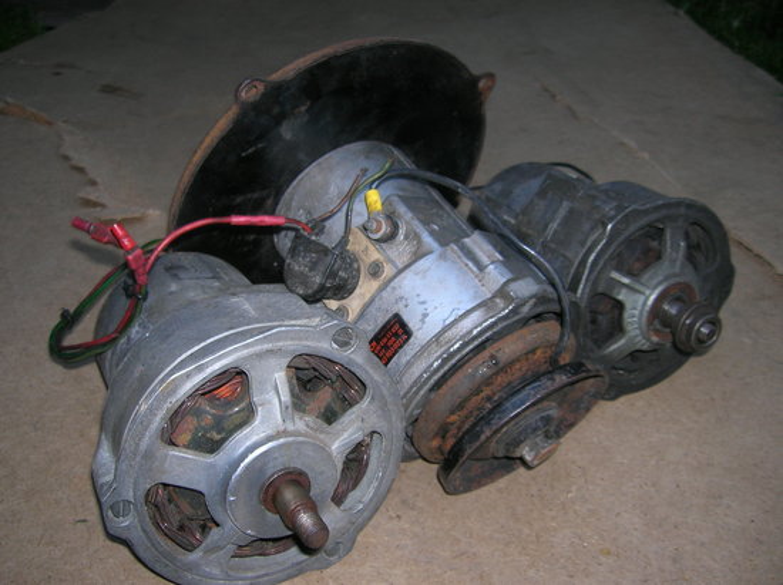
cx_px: 392
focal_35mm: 34
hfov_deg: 54.0
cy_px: 292
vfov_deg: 41.7
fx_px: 768
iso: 50
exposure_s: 1/60.1
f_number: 2.9
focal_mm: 5.7
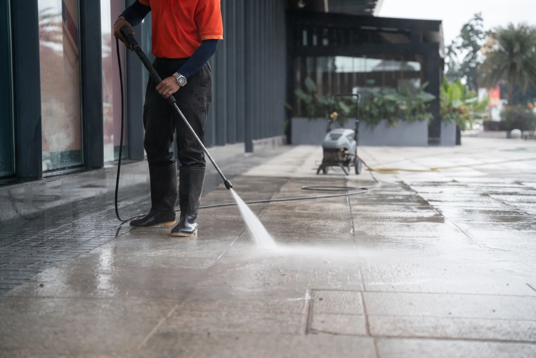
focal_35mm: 70
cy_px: 179
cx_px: 268
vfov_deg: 19.5
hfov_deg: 28.8
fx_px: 1042
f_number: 2.8
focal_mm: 70
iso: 200
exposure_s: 1/640
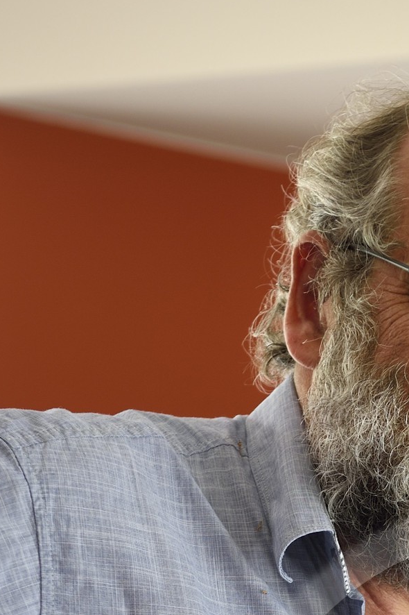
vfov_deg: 11.9
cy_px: 824
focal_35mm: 168
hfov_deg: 8.1
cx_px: 524
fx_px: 2865
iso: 200
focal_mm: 62
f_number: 4.5
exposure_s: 1/80
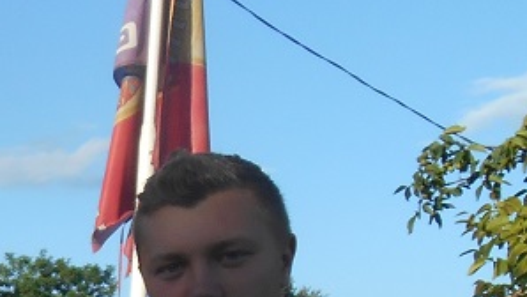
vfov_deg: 10.0
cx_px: -354
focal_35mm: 114
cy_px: 569
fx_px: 1594
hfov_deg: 16.4
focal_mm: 4.7
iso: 80
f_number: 3.4
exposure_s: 1/500
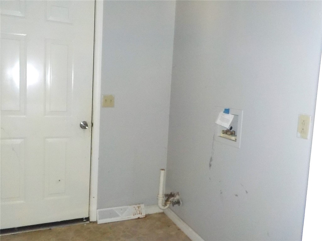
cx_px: 161
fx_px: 279
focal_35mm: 30
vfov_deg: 46.8
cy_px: 120
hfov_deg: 60.0
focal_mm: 4.1
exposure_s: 1/4
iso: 800
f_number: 3.3
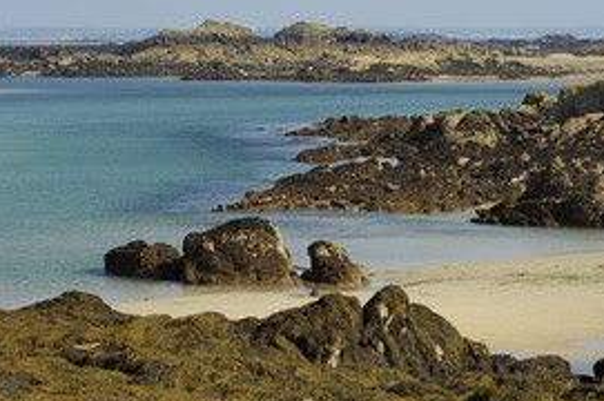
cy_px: 198
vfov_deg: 8.4
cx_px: 304
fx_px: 2731
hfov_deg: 12.6
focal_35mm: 163
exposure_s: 1/400
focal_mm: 70
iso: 100
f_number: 5.3
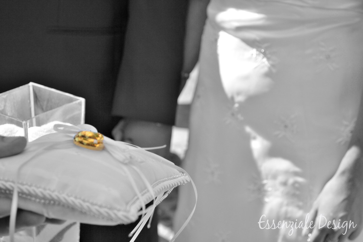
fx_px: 665
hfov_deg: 30.5
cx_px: 182
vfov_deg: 20.6
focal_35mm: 66
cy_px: 121
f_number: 5.3
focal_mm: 44
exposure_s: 1/800
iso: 200
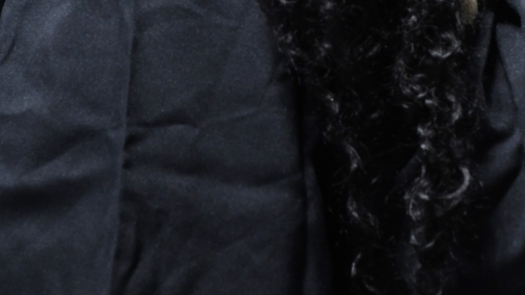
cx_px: 361
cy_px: -243
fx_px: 4525
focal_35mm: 325
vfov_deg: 3.7
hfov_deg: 6.6
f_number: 5.3
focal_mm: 95
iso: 1000
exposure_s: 1/80
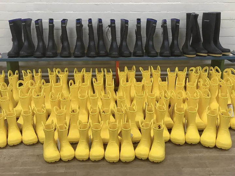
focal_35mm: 31
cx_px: 118
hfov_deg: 58.4
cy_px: 88
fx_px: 210
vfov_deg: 45.4
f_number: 2.4
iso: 80
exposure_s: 1/50
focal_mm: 3.3
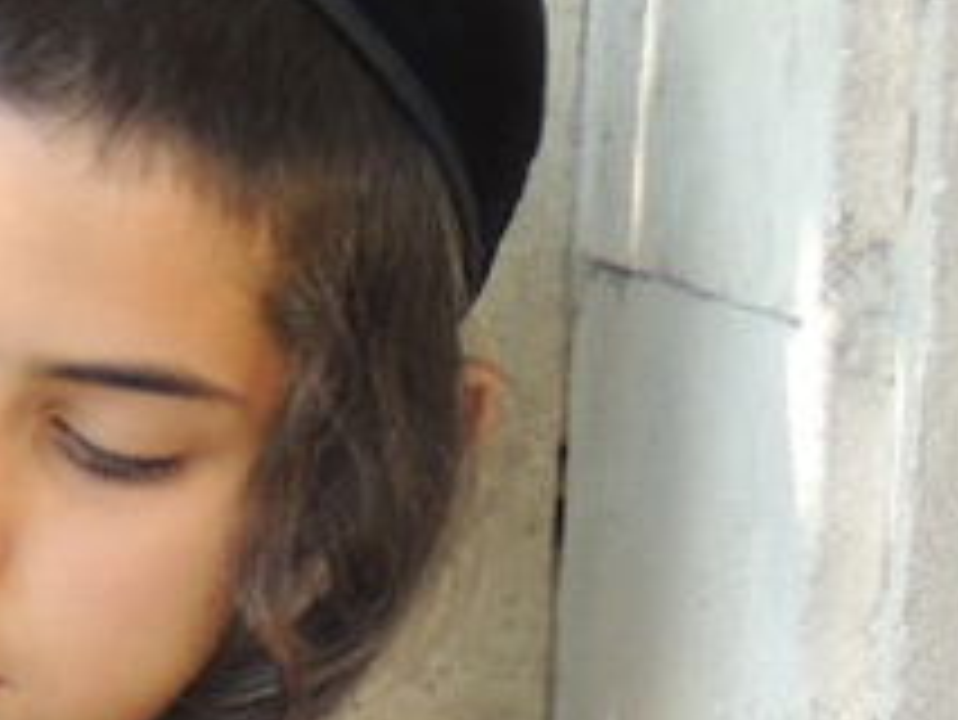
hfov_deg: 5.7
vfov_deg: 4.4
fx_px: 9110
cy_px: 1836
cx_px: -1498
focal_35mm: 329
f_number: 3.6
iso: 160
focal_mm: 8.9
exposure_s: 1/50
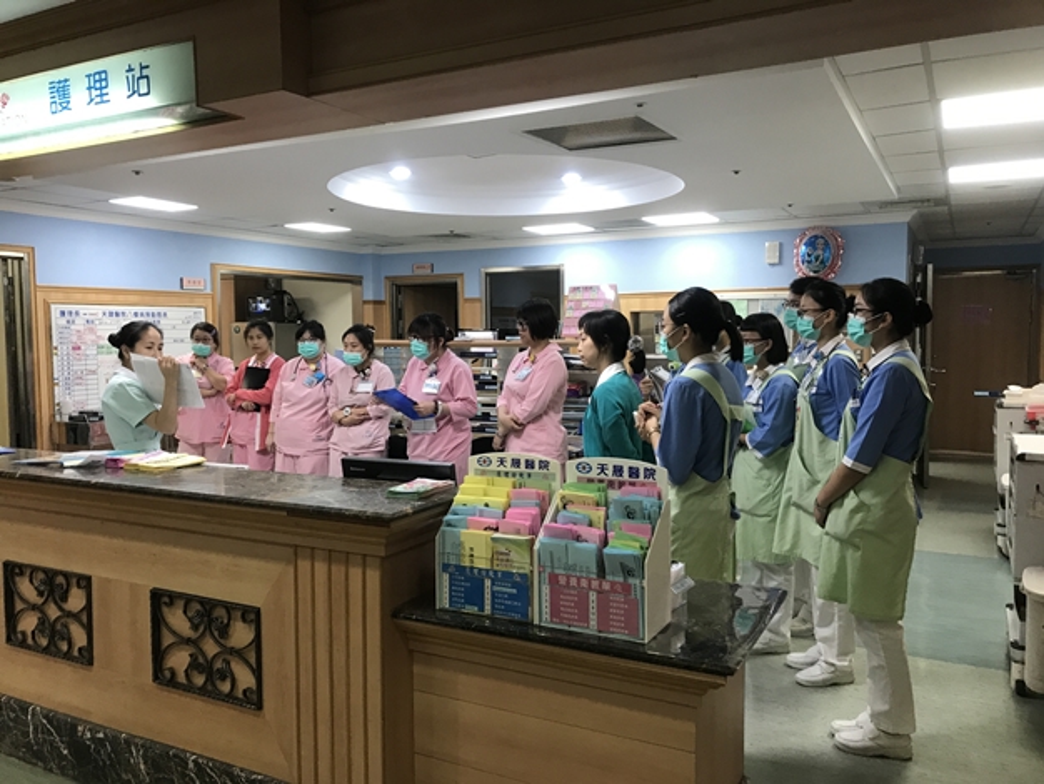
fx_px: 845
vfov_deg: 49.8
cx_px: 522
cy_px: 392
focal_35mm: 28
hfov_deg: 63.4
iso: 40
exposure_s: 1/30
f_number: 1.8
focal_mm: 3.99
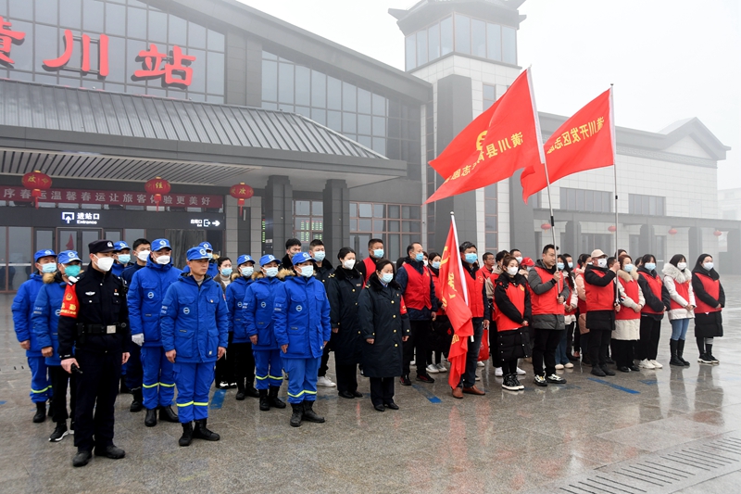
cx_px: 370
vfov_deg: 43.6
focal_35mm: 30
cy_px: 247
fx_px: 617
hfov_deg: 61.9
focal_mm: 20
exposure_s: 1/125
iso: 500
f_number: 5.6
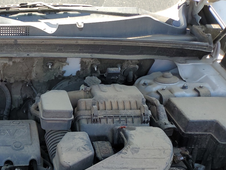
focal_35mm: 52
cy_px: 165
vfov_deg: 26.7
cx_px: 6
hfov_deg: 33.9
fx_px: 339
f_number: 1.5
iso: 50
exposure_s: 1/455
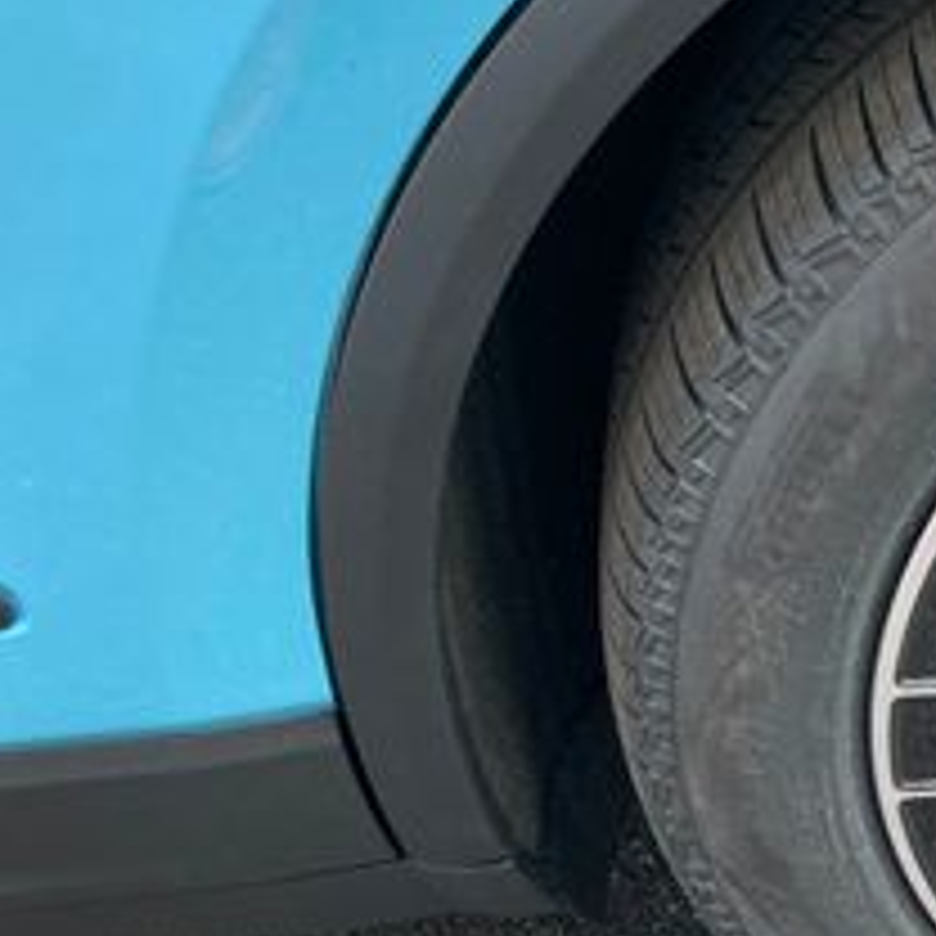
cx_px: 1292
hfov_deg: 20.4
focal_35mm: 76
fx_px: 2325
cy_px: 630
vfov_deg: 22.7
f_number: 1.8
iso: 32
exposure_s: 1/121
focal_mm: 3.99
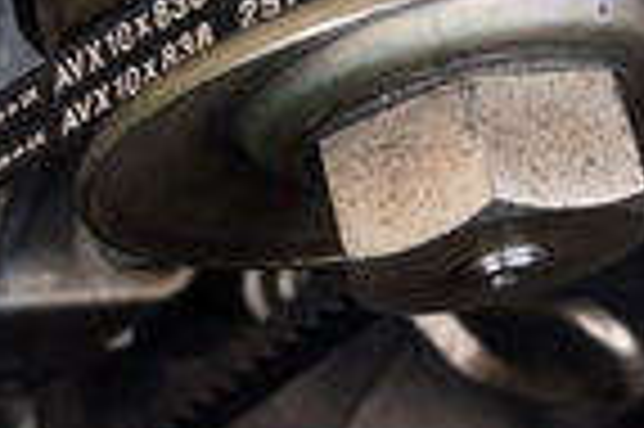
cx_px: -23
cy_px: -9
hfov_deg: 10.8
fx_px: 3359
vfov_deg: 7.3
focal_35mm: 188
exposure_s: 1/50
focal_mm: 35
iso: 1250
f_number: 5.6
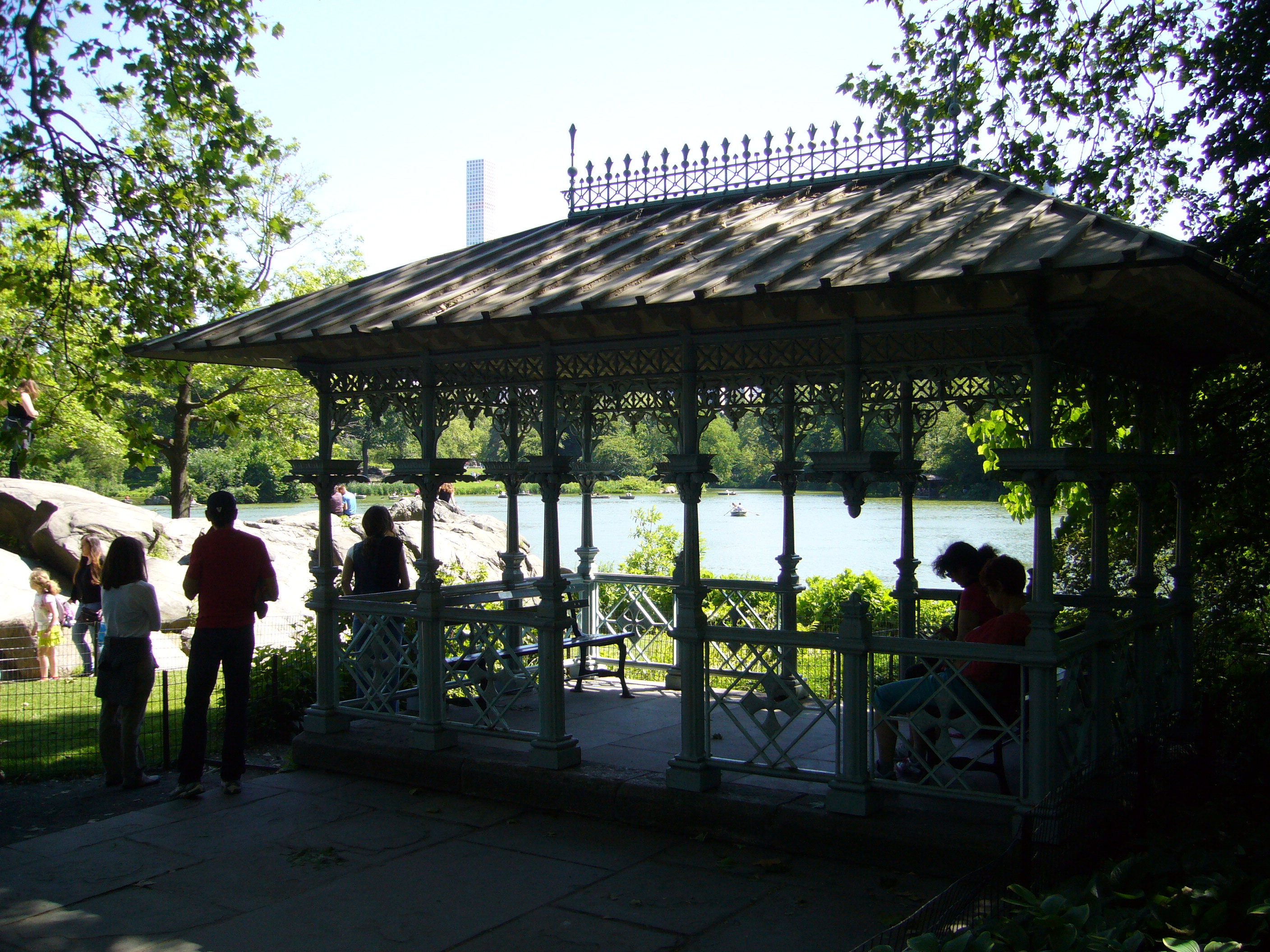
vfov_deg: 40.7
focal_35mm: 35
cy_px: 476
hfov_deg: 52.6
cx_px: 635
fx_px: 1284
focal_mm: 5.8
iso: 80
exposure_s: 1/400
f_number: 2.8
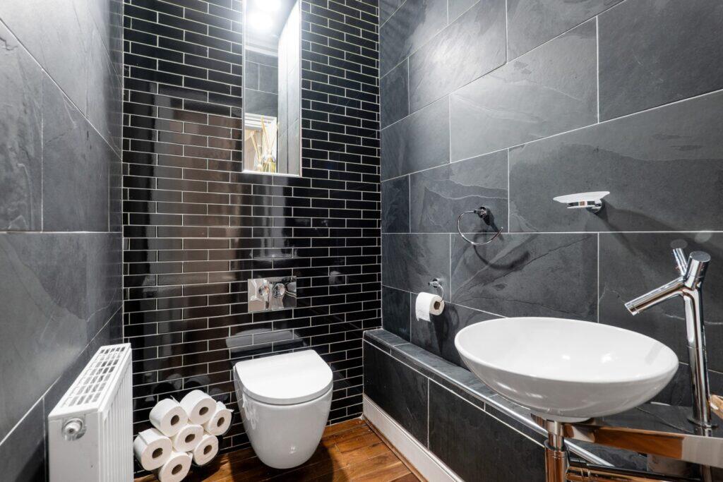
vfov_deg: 73.8
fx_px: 321
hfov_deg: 96.7
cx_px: 362
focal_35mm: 16
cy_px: 241
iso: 400
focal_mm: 16
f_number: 7.1
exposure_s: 1/2
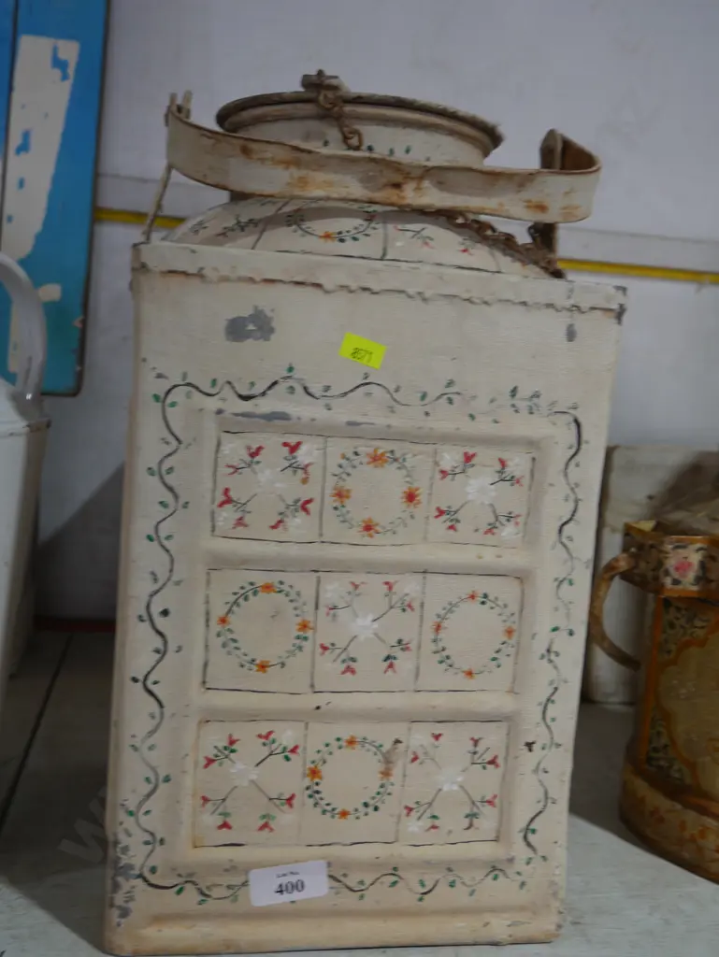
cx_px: 360
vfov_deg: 51.3
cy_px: 478
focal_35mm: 36
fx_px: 996
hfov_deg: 39.7
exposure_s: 1/60
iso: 250
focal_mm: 18
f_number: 4
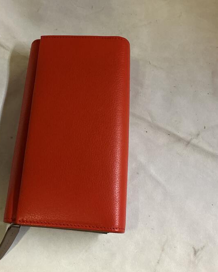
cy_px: 137
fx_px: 306
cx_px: 73
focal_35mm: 38
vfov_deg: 47.9
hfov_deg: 38.7
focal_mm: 3
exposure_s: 1/50
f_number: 1.8
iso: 125
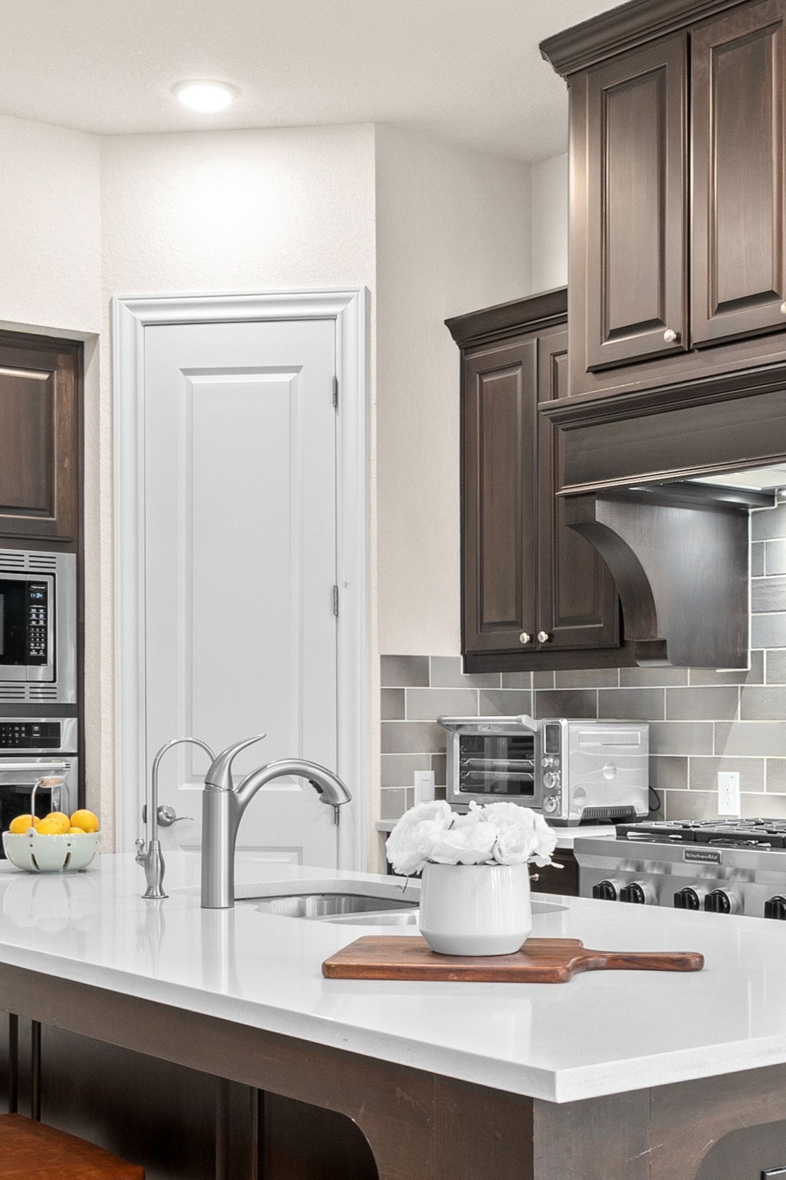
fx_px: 1769
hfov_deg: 25.0
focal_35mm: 54
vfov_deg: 36.6
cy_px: 749
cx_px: 428
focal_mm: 16
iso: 320
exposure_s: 1/6
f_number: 7.1
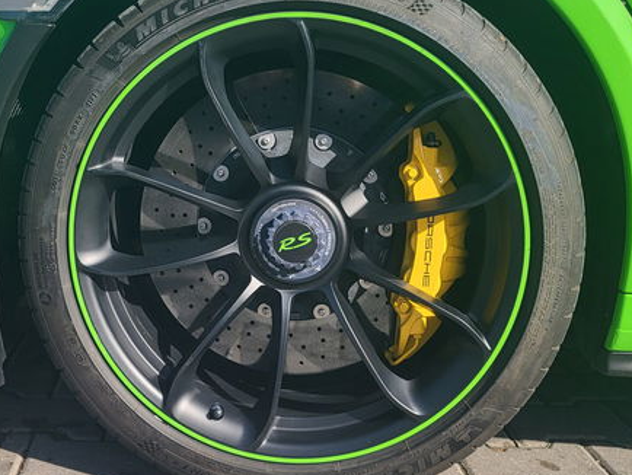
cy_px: 169
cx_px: 249
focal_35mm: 46
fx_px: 840
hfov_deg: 41.0
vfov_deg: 31.4
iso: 40
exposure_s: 1/1297
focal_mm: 5.4
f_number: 1.8
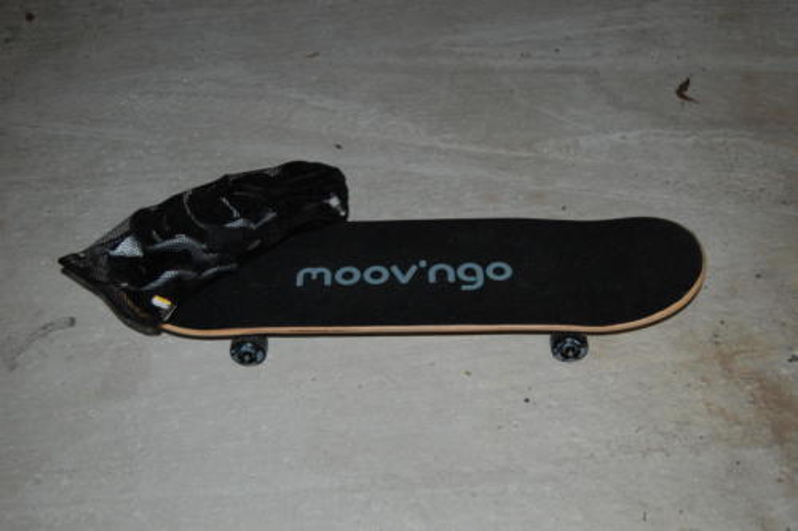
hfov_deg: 43.6
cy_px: 266
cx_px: 399
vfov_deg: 29.8
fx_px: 997
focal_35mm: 45
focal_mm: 30
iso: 400
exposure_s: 1/60
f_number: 4.2
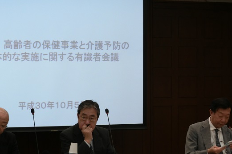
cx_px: 117
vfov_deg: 8.6
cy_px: 85
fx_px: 1031
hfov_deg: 12.8
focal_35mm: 160
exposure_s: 1/80
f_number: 5.8
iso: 400
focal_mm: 25.5
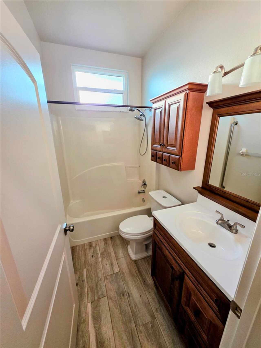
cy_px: 174
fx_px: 131
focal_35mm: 13
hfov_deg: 89.9
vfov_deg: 106.2
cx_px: 130
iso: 100
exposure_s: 1/120
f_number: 1.9
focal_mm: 2.2
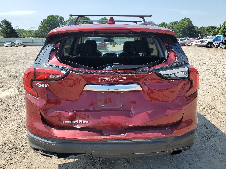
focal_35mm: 26
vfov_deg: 53.1
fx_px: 170
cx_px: 113
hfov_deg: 67.3
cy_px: 84
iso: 50
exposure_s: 1/2000
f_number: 1.5
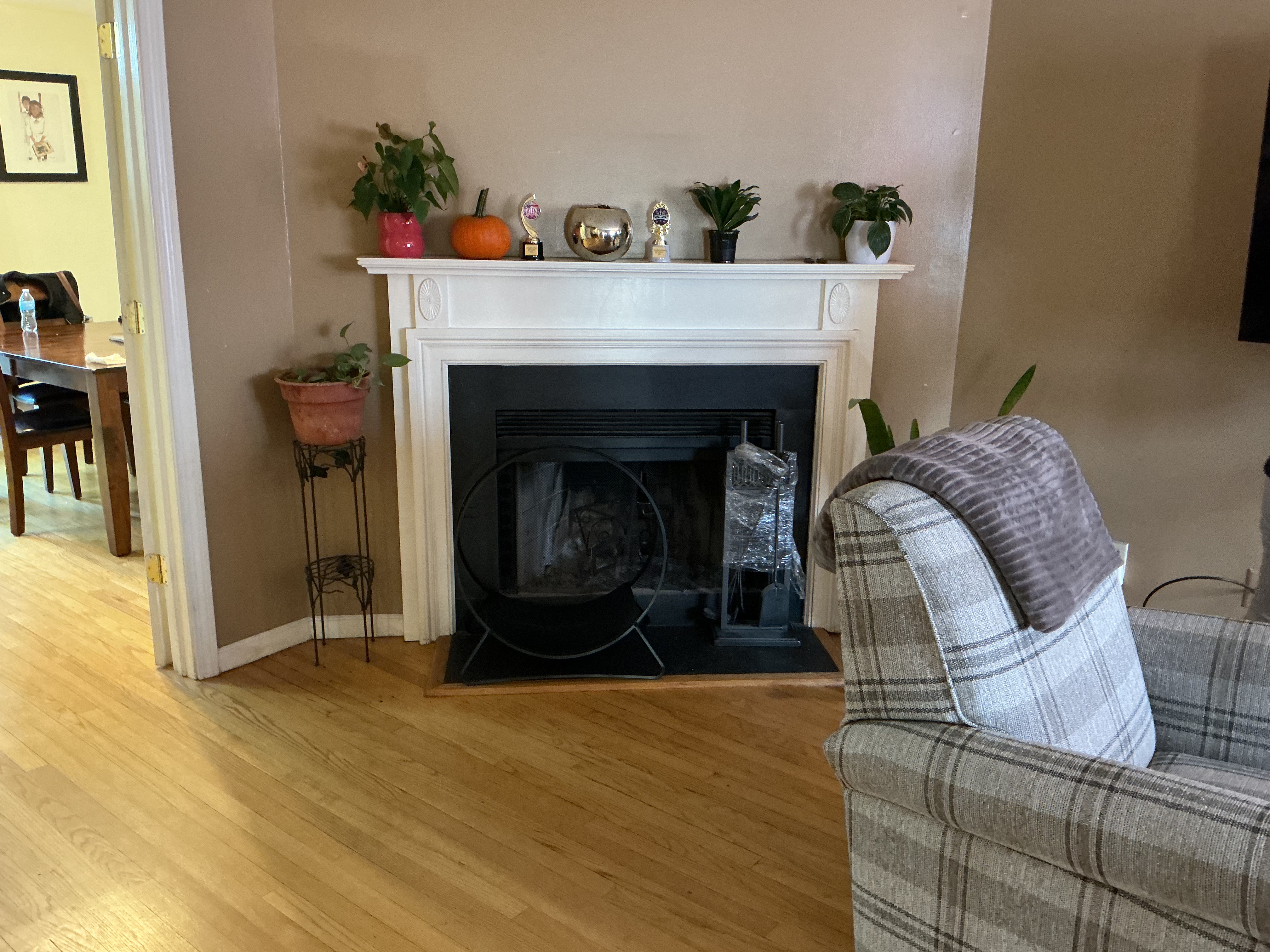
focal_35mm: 29
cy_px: 476
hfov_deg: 61.7
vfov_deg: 48.2
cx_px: 635
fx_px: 1064
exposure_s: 1/30
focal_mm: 3
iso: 320
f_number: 1.8
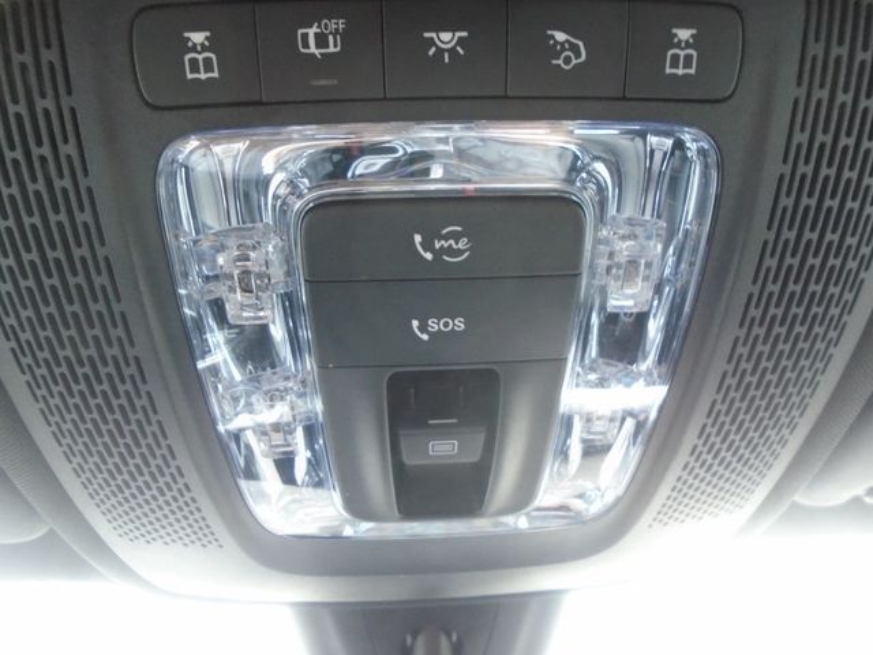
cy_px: 328
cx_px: 436
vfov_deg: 53.1
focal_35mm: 26
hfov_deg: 67.3
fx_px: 656
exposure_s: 1/30
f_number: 3.2
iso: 400
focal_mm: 4.6
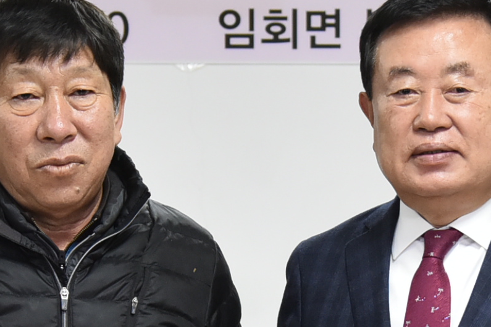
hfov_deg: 11.7
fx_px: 2400
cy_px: 317
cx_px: 235
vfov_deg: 7.8
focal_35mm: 176
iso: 1600
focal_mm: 38
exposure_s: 1/125
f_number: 4
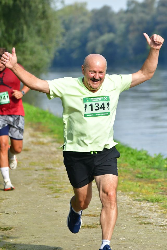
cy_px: 125
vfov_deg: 10.2
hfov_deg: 6.8
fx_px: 1404
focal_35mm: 202
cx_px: 84
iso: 1000
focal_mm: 135
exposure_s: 1/5000
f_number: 4.8
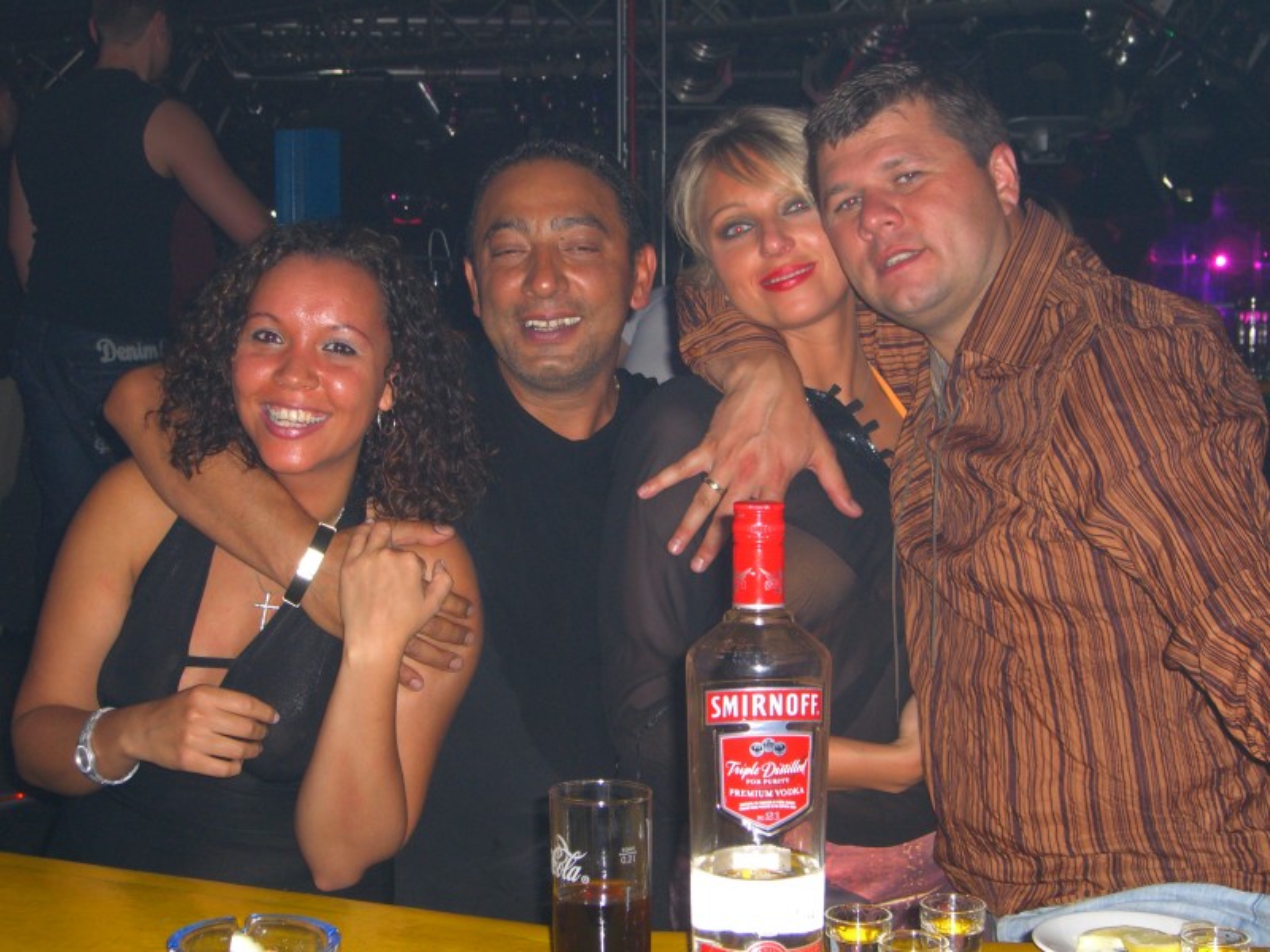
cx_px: 635
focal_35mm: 57
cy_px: 476
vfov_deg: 25.7
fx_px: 2091
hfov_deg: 33.8
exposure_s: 1/60
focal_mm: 11.8
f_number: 3.6
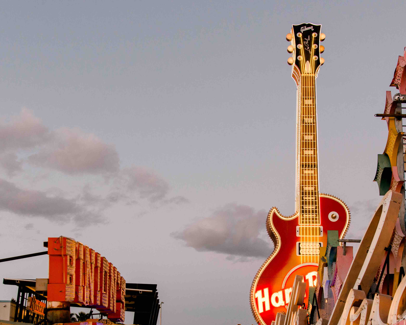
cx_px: 223
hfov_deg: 38.0
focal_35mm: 49
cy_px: 266
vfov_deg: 30.0
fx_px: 589
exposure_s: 1/100
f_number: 4
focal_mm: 24
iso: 500
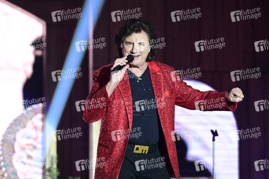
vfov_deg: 6.9
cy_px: 90
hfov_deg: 10.3
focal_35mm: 200
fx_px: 1493
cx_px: 134
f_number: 2.8
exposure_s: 1/400
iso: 5000
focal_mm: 200
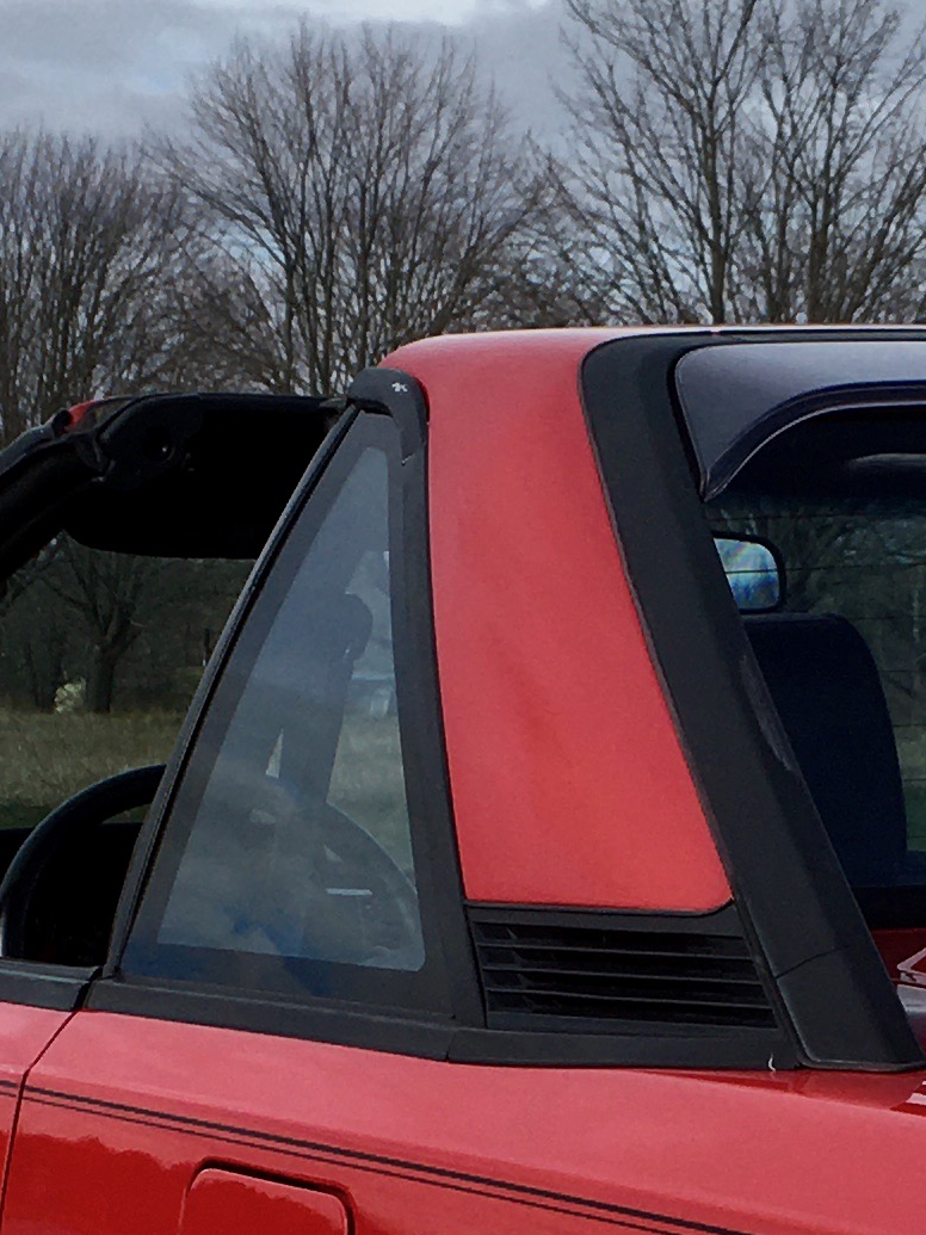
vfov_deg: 17.1
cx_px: 648
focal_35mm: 113
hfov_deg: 13.1
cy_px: 1212
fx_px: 4031
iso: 25
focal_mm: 4.15
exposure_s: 1/1923
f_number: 2.2
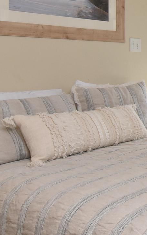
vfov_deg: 38.3
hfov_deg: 20.2
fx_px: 333
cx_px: 238
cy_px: 72
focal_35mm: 52
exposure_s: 1/200
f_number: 14
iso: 800
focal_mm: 12
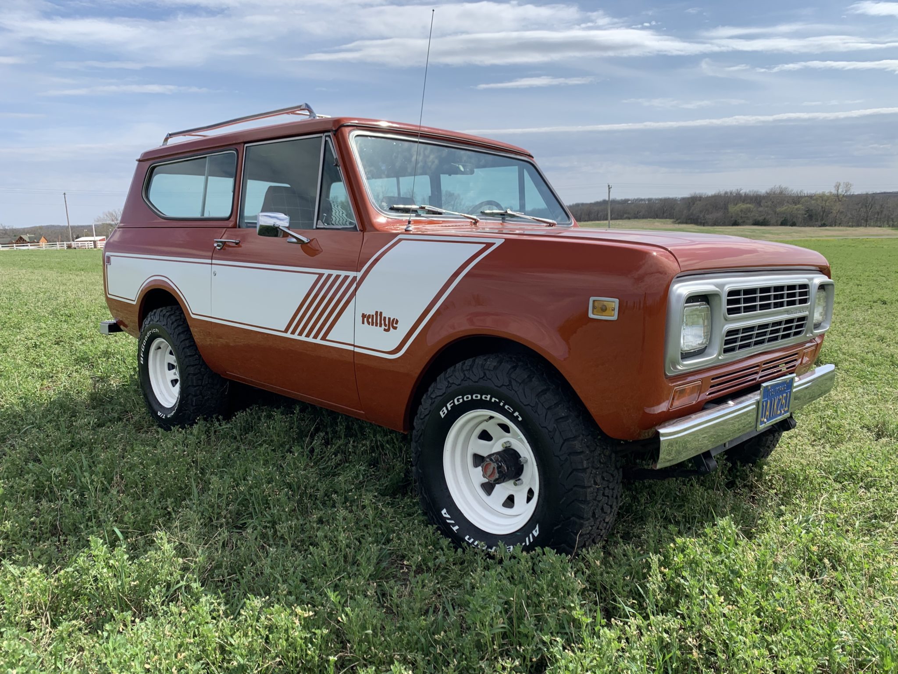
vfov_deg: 53.1
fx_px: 674
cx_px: 449
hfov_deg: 67.3
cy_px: 337
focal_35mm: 26
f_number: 1.8
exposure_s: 1/2545
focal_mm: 4.25
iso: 25
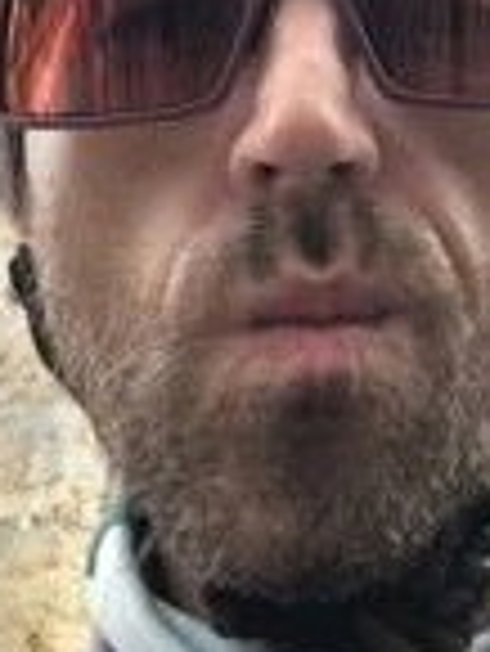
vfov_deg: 19.9
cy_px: 81
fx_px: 1828
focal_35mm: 97
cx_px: 434
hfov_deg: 15.1
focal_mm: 2.87
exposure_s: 1/120
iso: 25
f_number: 2.2
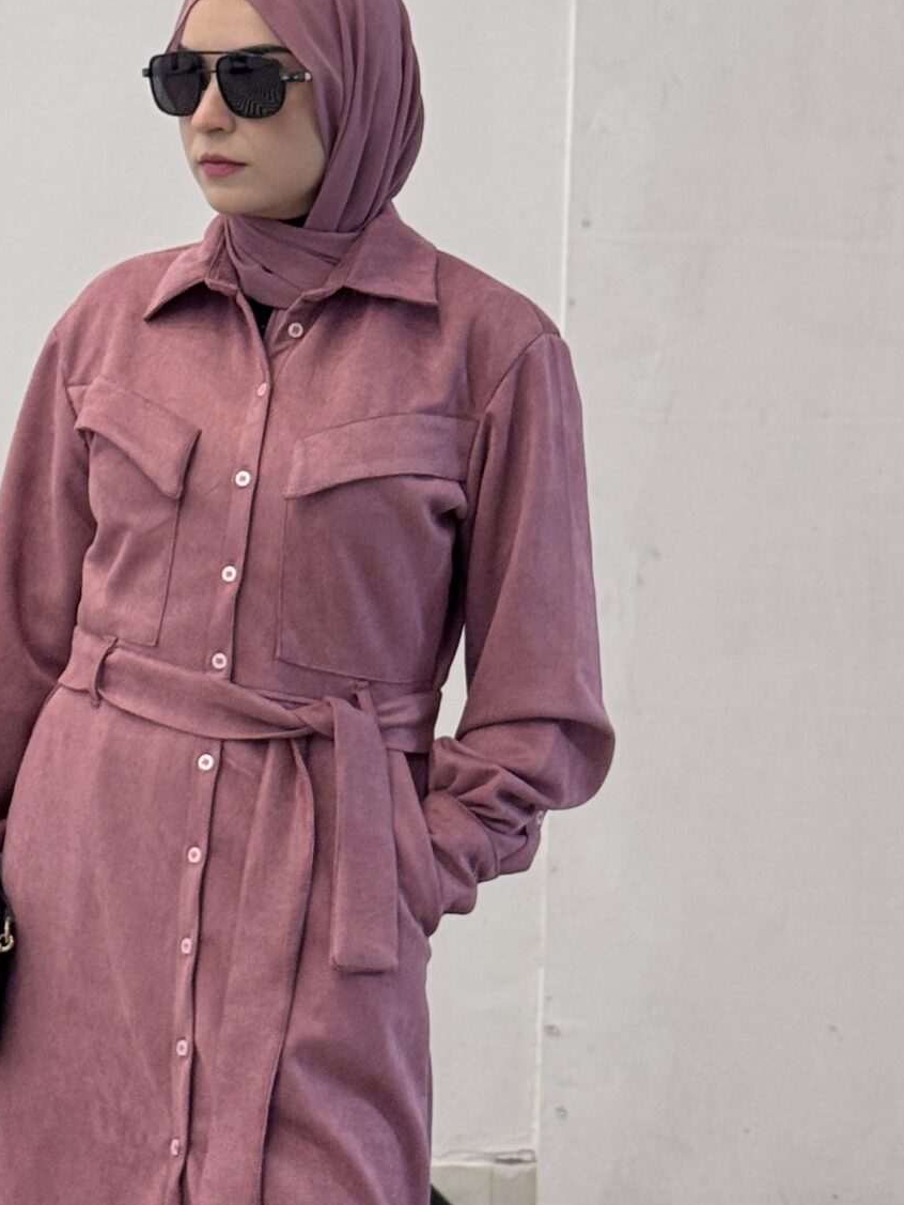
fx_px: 3793
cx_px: 228
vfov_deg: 18.0
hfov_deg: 13.5
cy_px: 476
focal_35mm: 109
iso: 80
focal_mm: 6.76
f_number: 1.78
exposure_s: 1/50
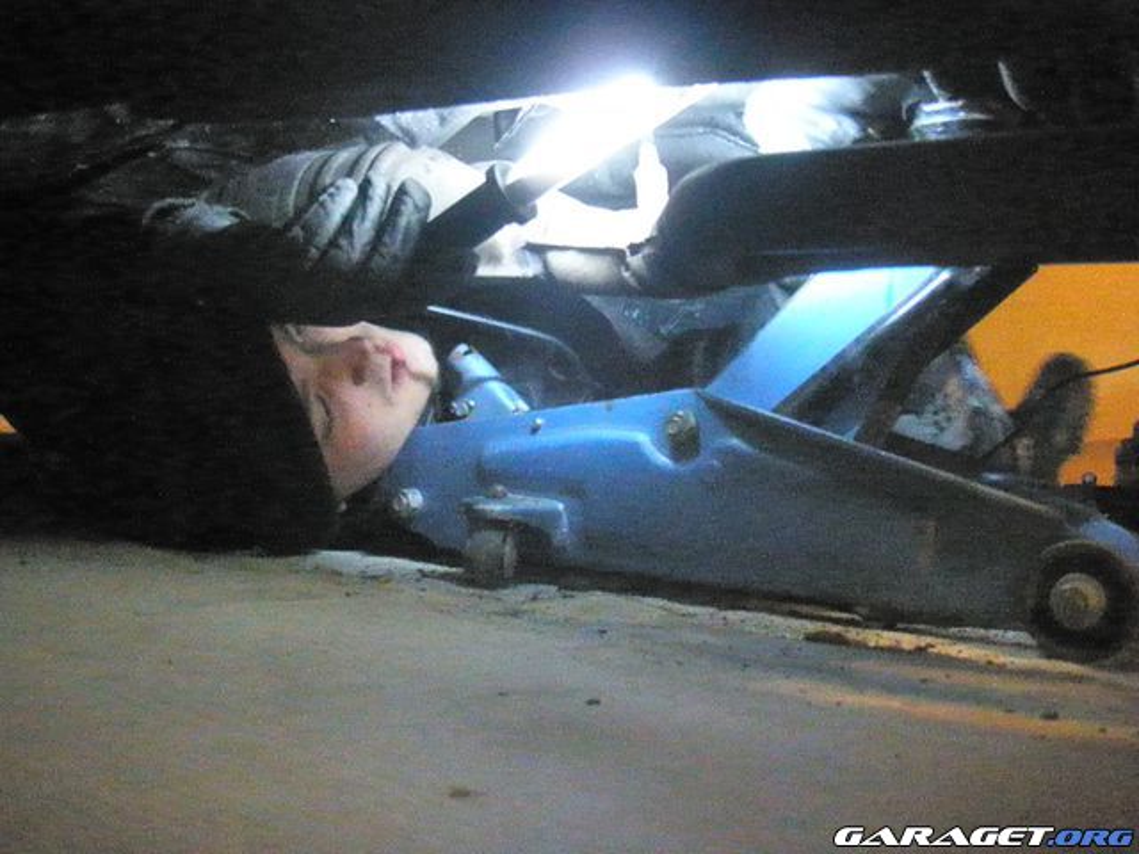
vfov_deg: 37.7
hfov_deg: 49.0
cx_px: 570
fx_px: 1250
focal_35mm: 38
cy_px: 427
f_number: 3.5
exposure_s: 1/10
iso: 3200
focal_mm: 6.7
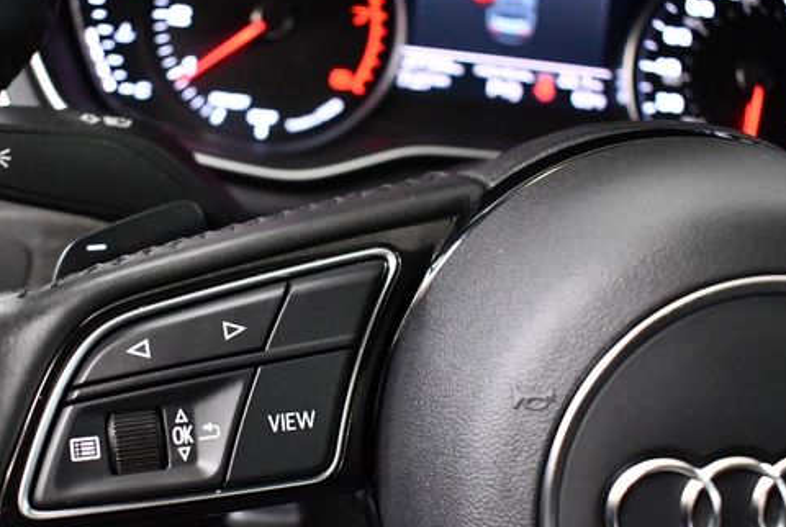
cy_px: 328
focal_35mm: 48
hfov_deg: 40.9
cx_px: 313
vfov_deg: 28.1
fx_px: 1050
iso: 5600
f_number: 3.5
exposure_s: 1/60
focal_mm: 18
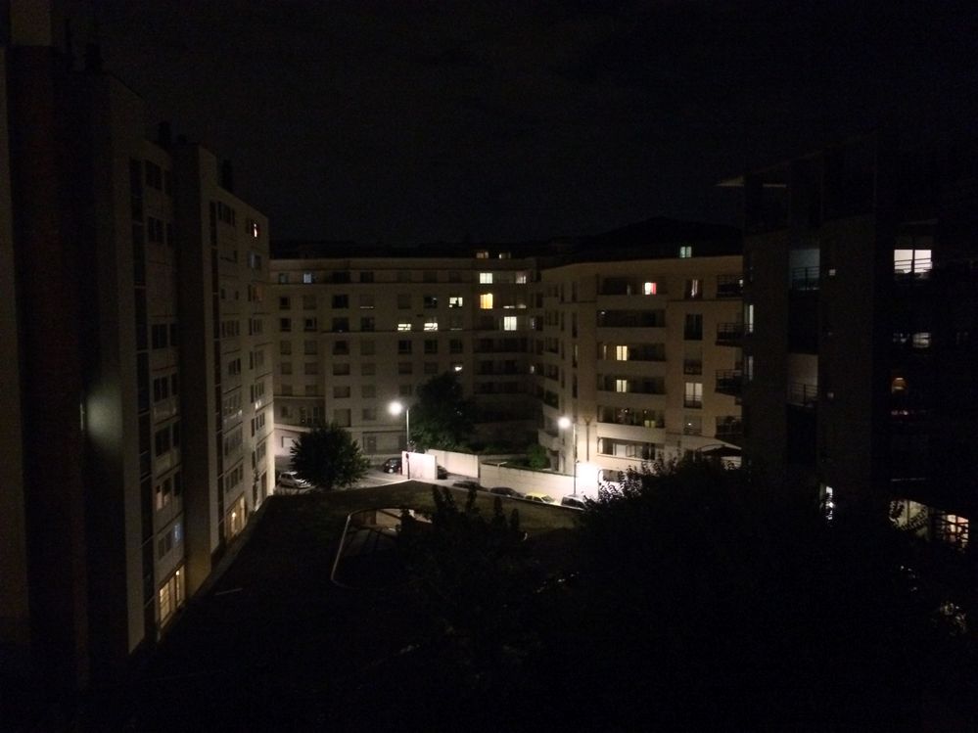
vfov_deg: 48.2
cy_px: 366
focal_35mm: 29
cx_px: 489
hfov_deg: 61.7
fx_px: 819
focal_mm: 4.15
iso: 1250
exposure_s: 1/17
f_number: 2.2
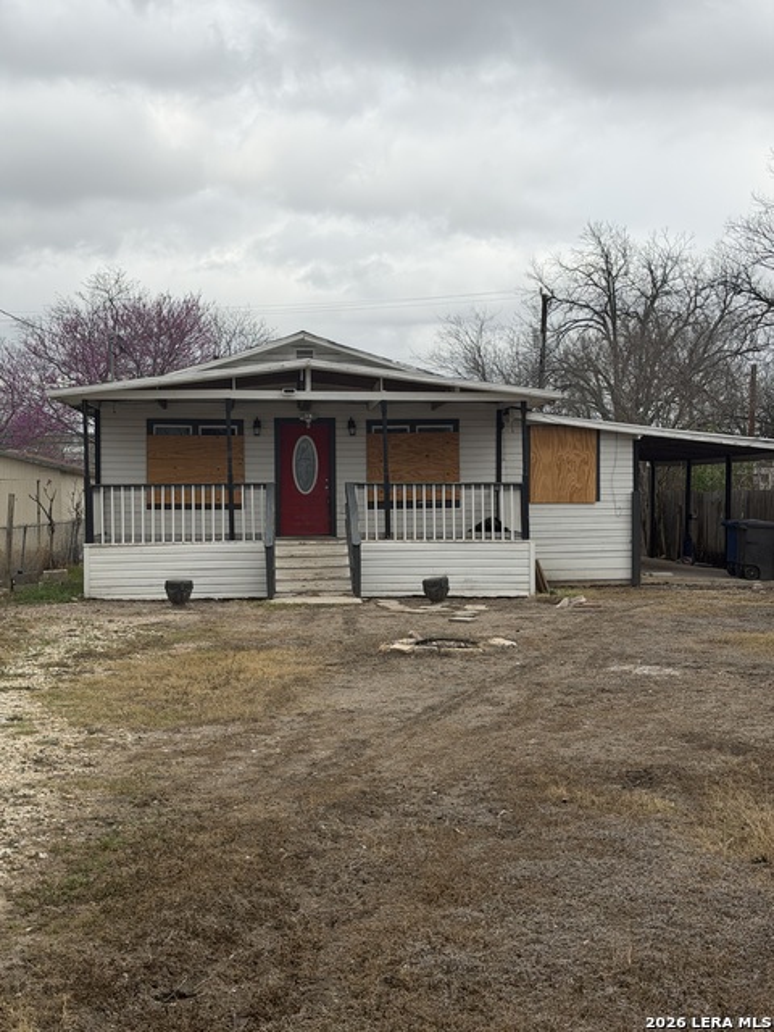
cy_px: 516
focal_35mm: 48
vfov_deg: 39.7
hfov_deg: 30.3
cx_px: 387
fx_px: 1431
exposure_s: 1/5587
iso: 64
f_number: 1.78
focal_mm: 6.76
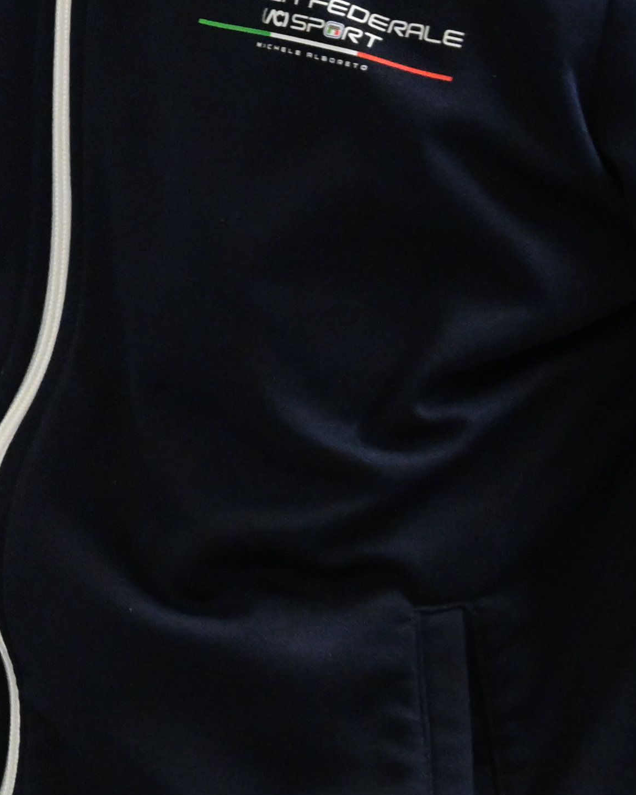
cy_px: -36
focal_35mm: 672
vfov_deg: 2.9
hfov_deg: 2.3
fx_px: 15810
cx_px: -849
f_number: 2.8
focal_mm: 125
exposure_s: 1/125
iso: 3200
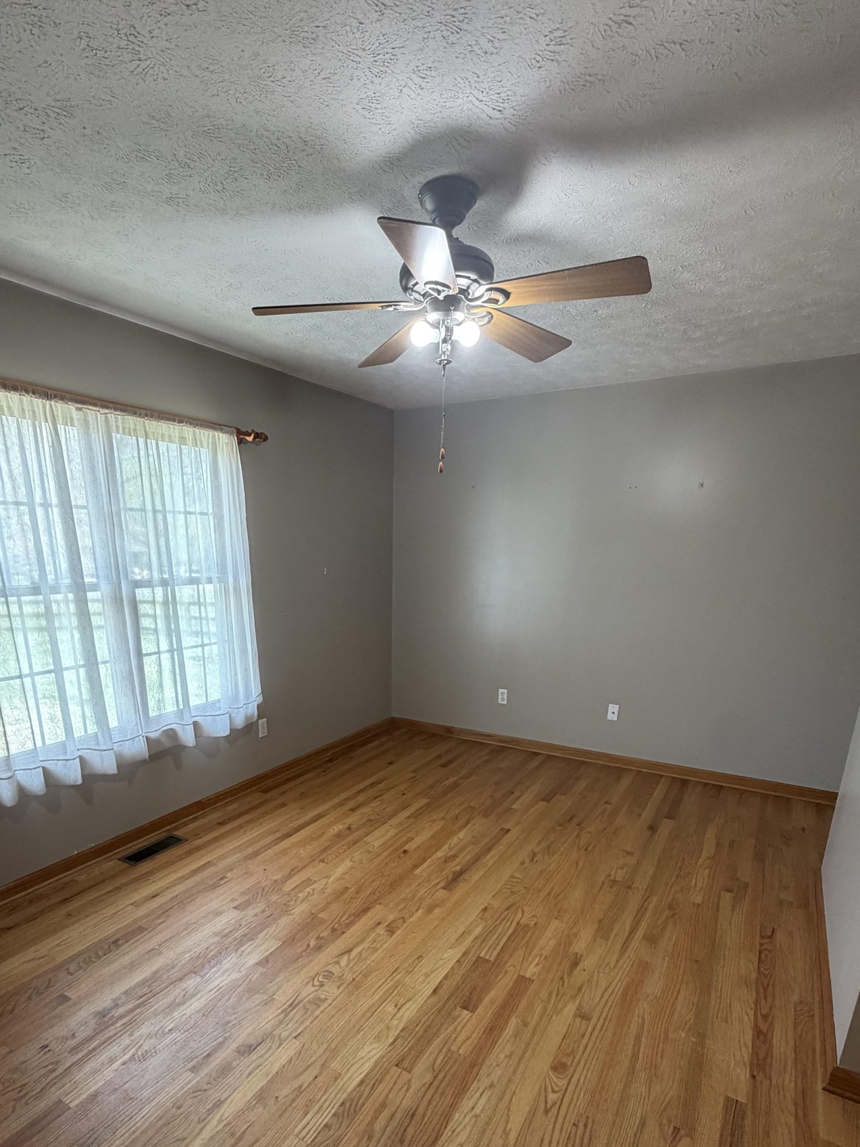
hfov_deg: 68.4
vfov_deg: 82.4
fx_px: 630
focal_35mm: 19
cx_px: 380
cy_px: 745
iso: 320
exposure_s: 1/120
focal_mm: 2.22
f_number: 2.2
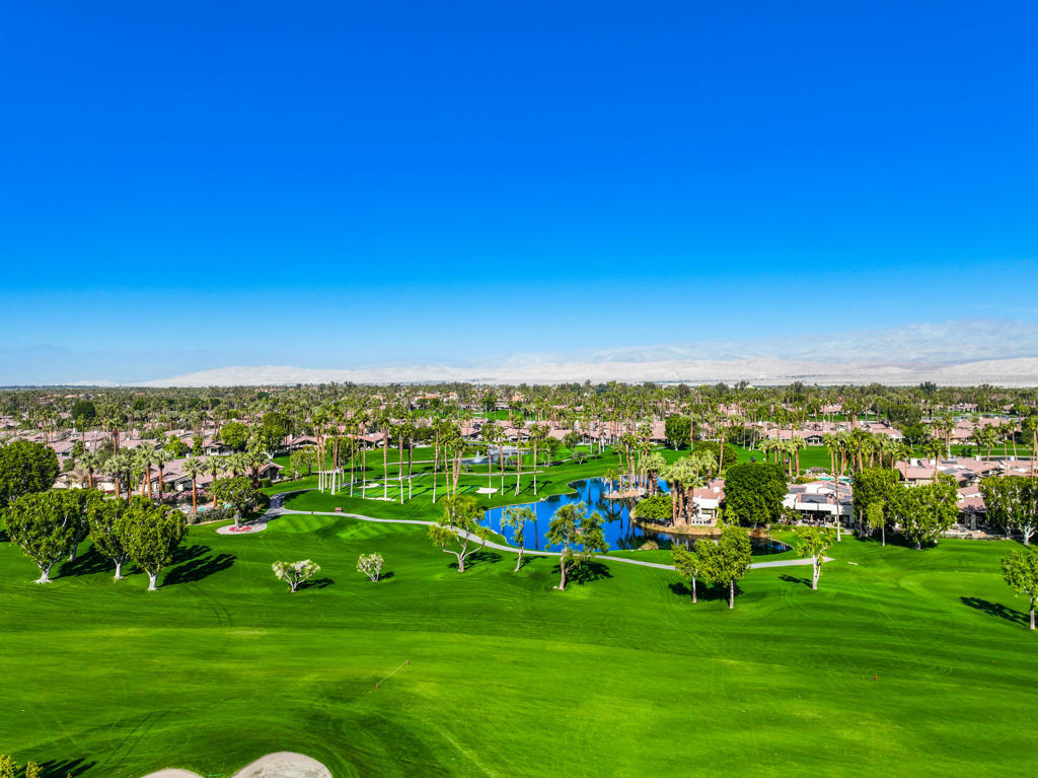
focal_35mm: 24
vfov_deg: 56.8
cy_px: 389
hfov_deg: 71.6
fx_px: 719
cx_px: 519
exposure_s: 1/1600
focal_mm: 12.29
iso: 100
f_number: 2.8
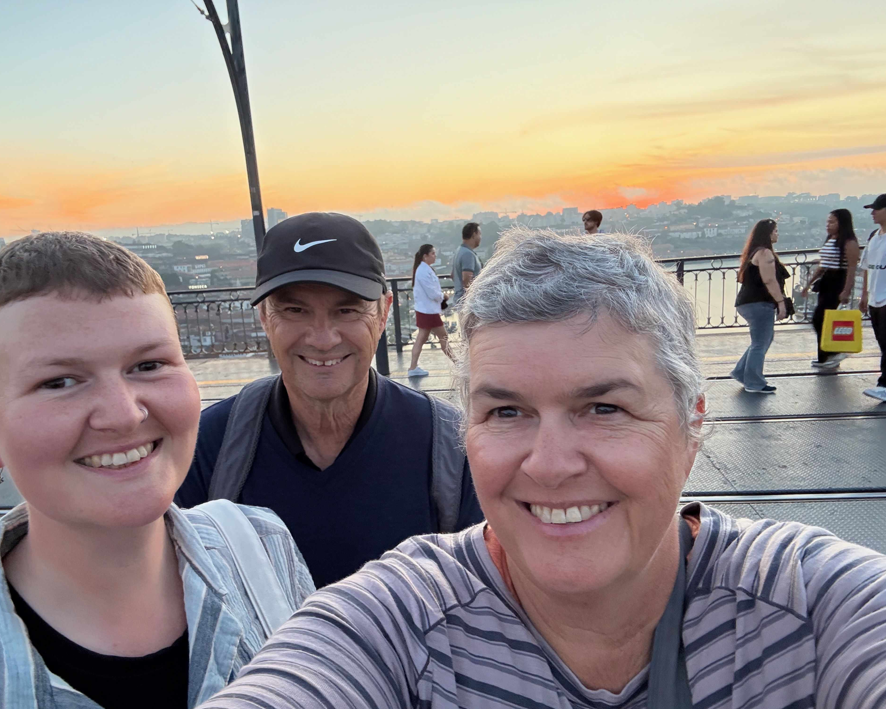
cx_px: 415
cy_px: 355
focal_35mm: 24
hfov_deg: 70.2
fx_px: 629
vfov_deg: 58.8
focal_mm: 2.69
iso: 320
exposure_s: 1/50
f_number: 1.9
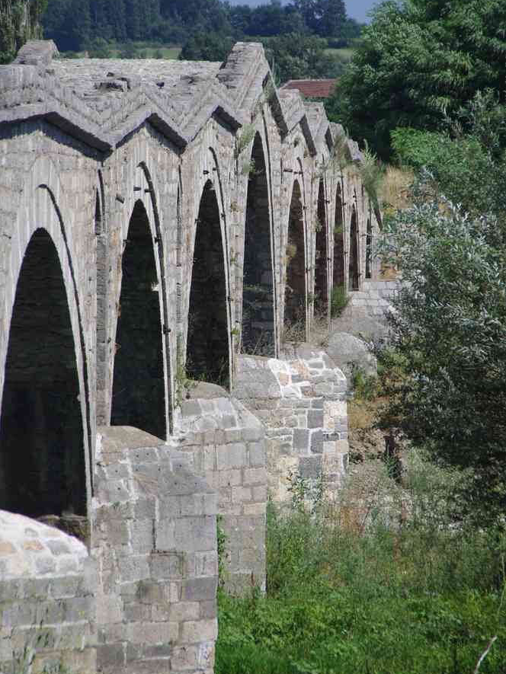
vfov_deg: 6.8
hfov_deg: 5.1
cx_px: 253
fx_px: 5709
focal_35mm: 293
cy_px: 309
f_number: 10
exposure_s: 1/250
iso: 400
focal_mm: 180
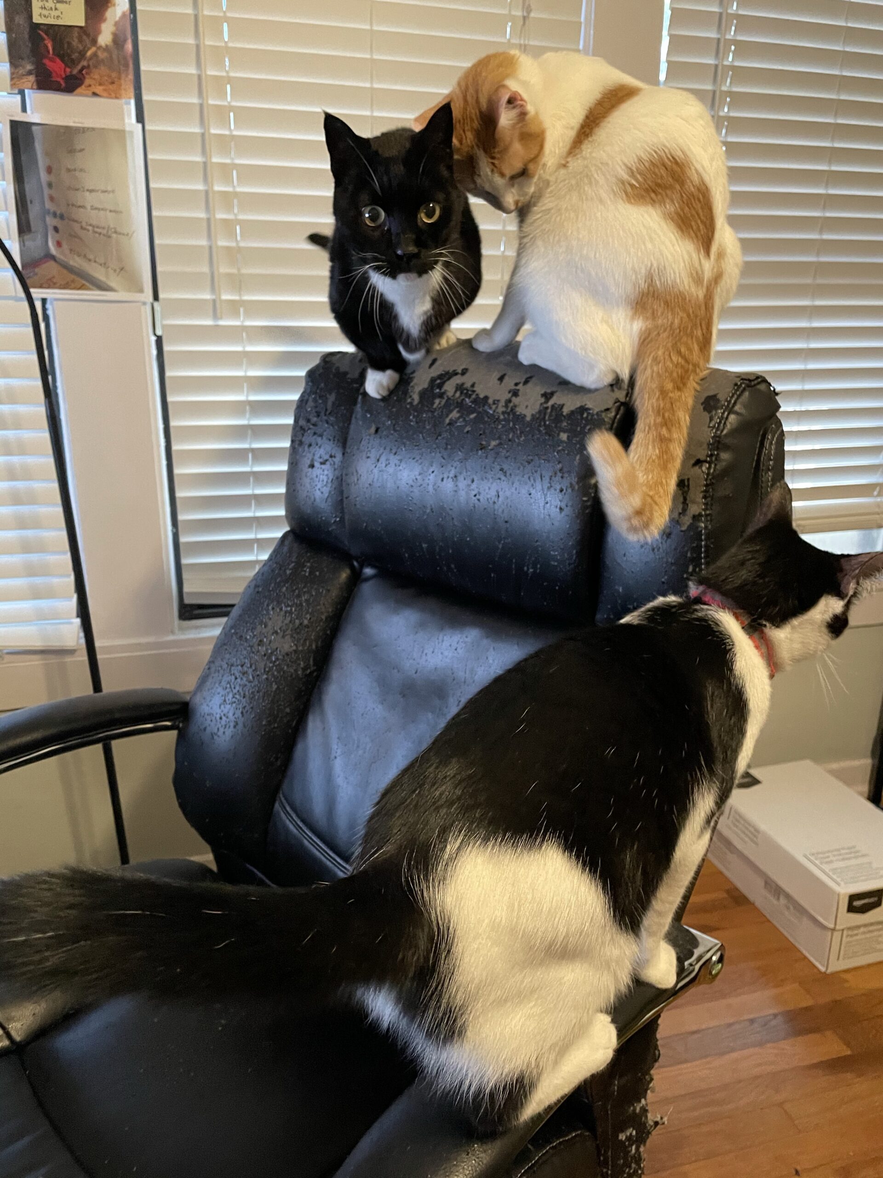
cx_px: 442
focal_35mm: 26
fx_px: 884
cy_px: 589
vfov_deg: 67.3
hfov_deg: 53.1
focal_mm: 4.2
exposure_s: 1/60
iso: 500
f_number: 1.6
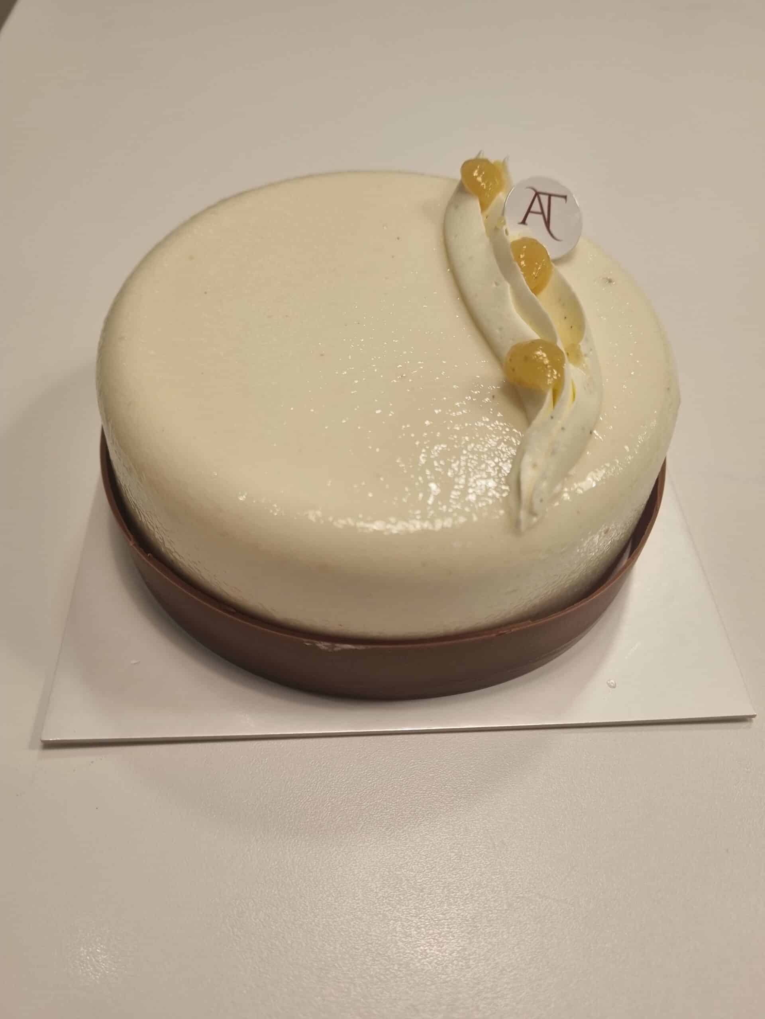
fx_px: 766
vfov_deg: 67.3
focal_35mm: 26
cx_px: 382
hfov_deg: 53.1
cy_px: 510
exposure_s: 1/100
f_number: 1.8
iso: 50
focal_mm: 5.4
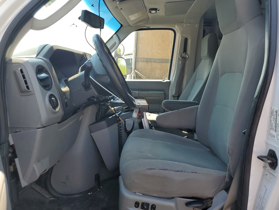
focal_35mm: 26
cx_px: 140
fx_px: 210
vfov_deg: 53.1
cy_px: 105
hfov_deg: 67.3
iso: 50
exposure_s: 1/526
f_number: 1.5
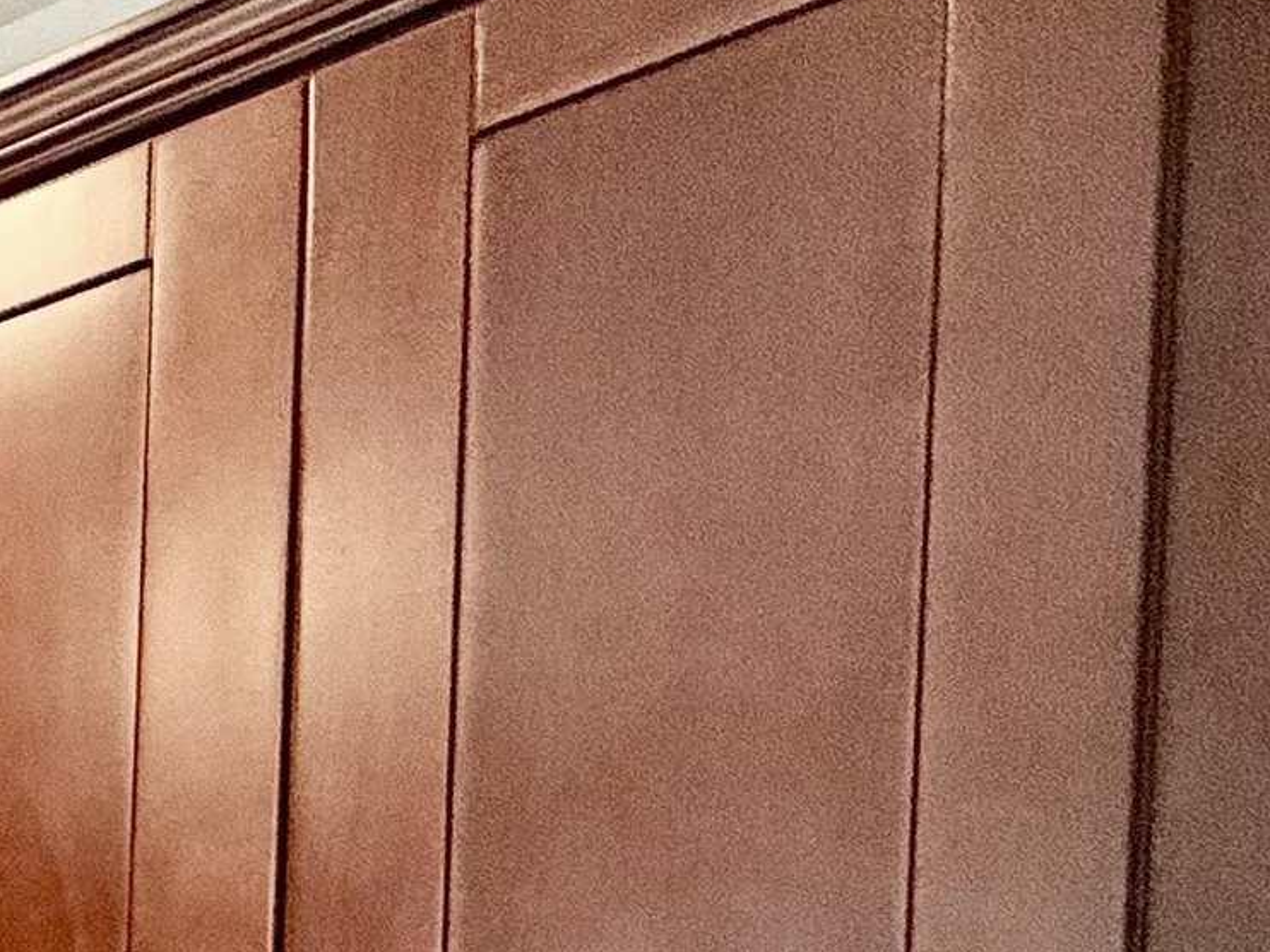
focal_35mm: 58
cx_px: -1356
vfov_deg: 19.7
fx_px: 2127
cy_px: 1644
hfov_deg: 18.5
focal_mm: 2.22
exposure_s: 1/120
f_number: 2.2
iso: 100
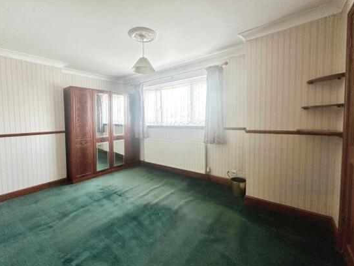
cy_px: 139
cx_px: 177
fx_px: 153
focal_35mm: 15
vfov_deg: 81.8
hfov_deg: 98.1
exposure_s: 1/99
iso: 200
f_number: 2.2
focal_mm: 2.22
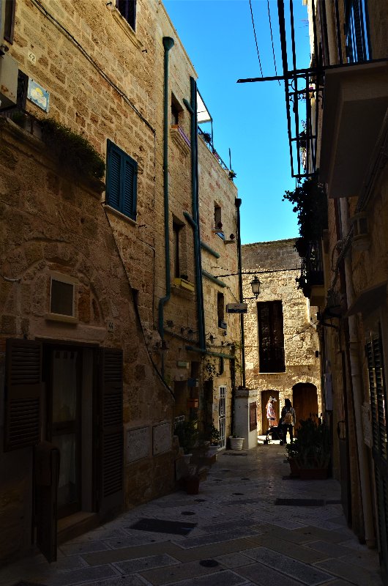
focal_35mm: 27
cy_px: 293
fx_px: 438
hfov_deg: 47.7
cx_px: 194
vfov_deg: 67.5
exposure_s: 1/125
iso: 320
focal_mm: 18
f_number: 9
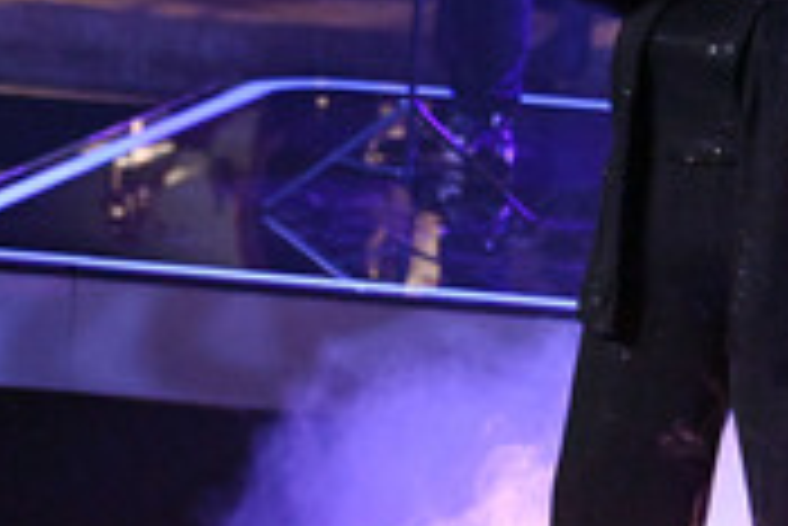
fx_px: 11260
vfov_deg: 2.7
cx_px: 745
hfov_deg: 4.0
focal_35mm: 514
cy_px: 184
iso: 16000
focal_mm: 200
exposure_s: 1/320
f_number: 5.6
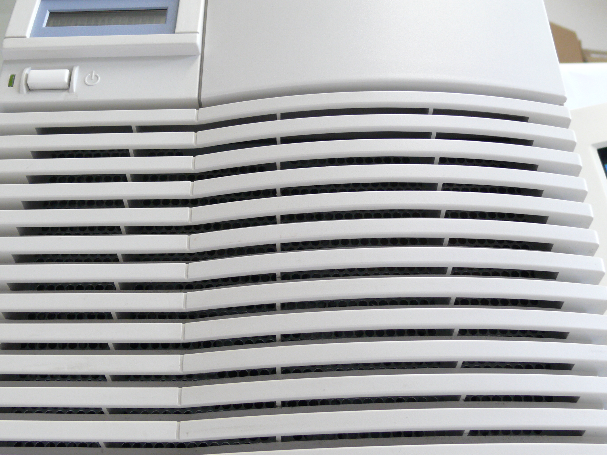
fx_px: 824
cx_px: 312
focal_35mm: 47
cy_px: 227
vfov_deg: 30.9
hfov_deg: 40.4
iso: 200
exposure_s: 1/30
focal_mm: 7.4
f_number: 2.8
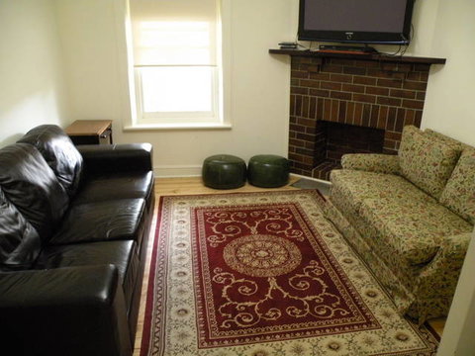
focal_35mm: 27
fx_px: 370
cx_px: 238
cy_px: 178
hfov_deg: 65.3
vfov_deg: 51.4
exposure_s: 1/15
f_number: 2.8
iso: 400
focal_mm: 4.7
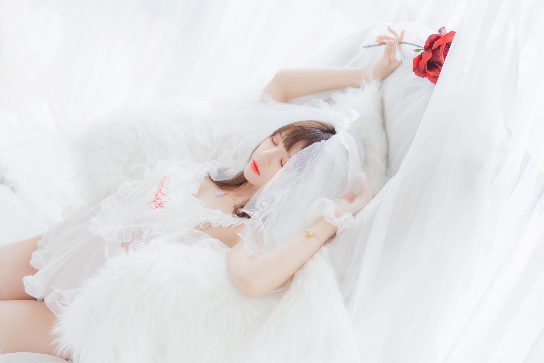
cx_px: 272
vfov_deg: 27.0
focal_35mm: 50
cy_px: 182
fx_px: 756
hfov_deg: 39.6
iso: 200
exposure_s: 1/200
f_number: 2
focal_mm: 50
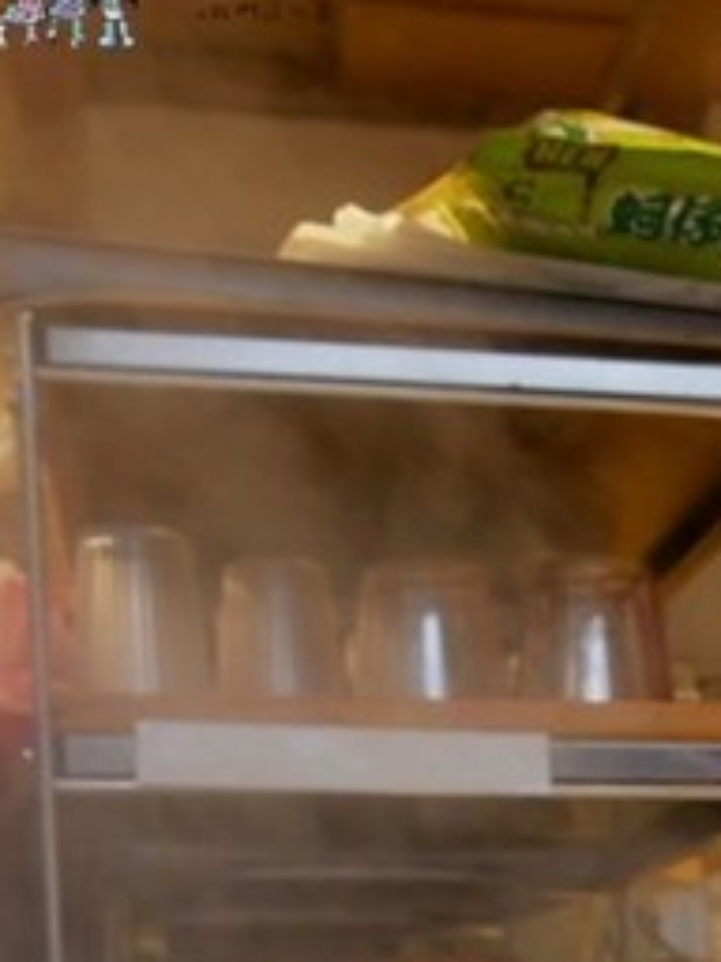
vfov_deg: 18.9
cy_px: 1383
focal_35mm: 93
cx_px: 1128
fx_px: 2583
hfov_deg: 14.6
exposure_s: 1/100
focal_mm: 14
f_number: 4.5
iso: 1600
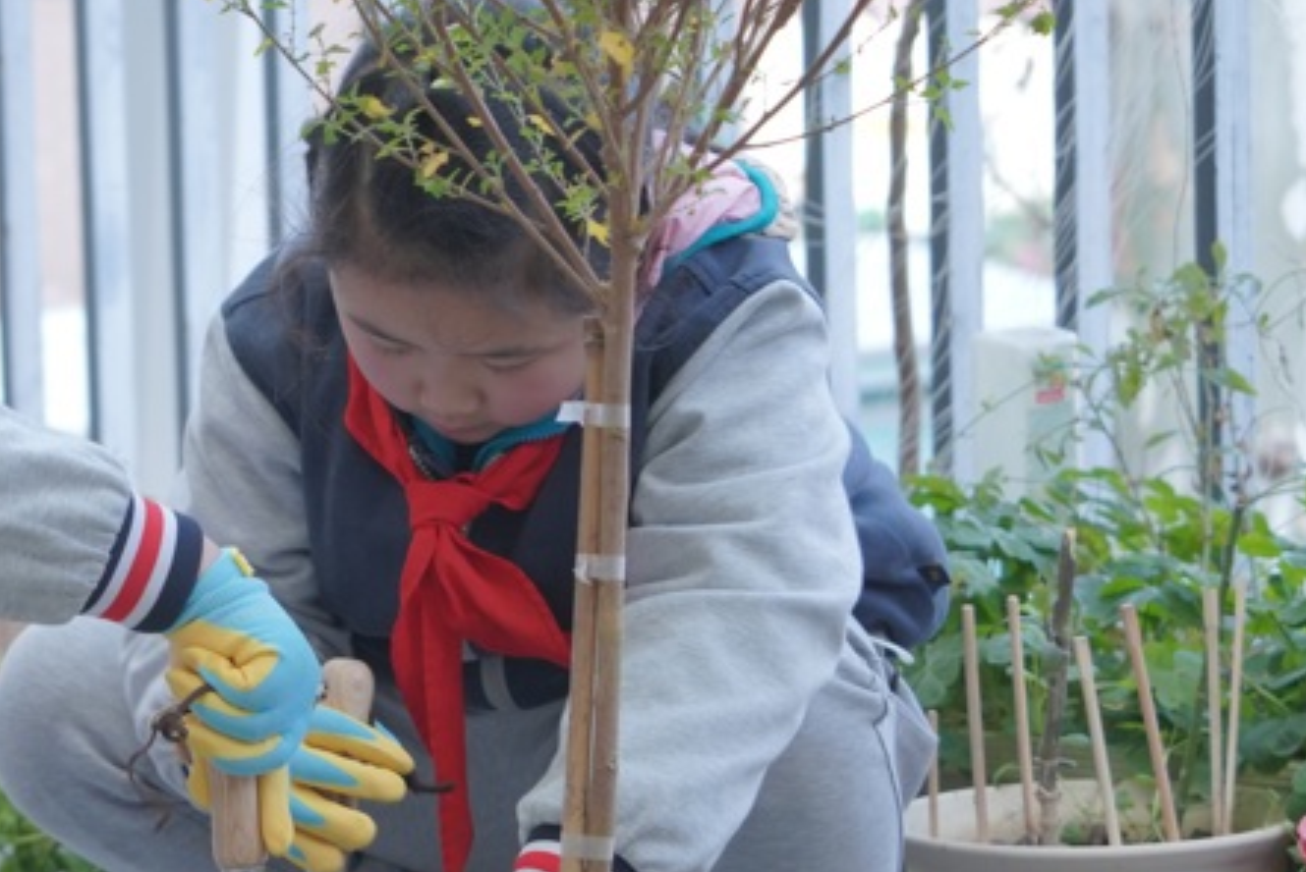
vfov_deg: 10.0
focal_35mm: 138
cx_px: 112
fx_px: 5009
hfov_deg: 14.7
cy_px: 451
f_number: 3.5
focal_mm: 51
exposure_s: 1/160
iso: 800
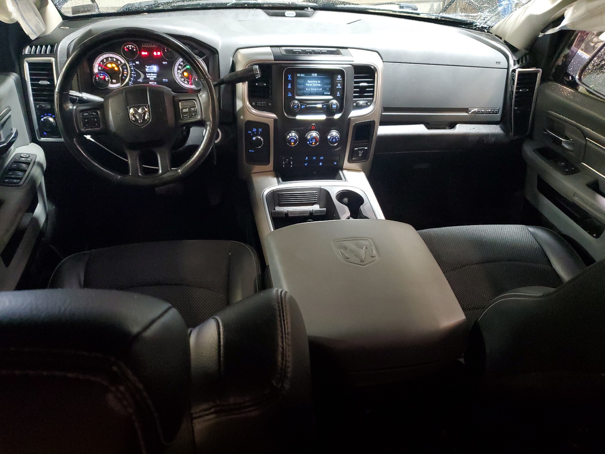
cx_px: 302
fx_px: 454
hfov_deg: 67.3
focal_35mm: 26
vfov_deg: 53.1
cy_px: 227
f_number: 1.5
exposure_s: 1/30
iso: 376
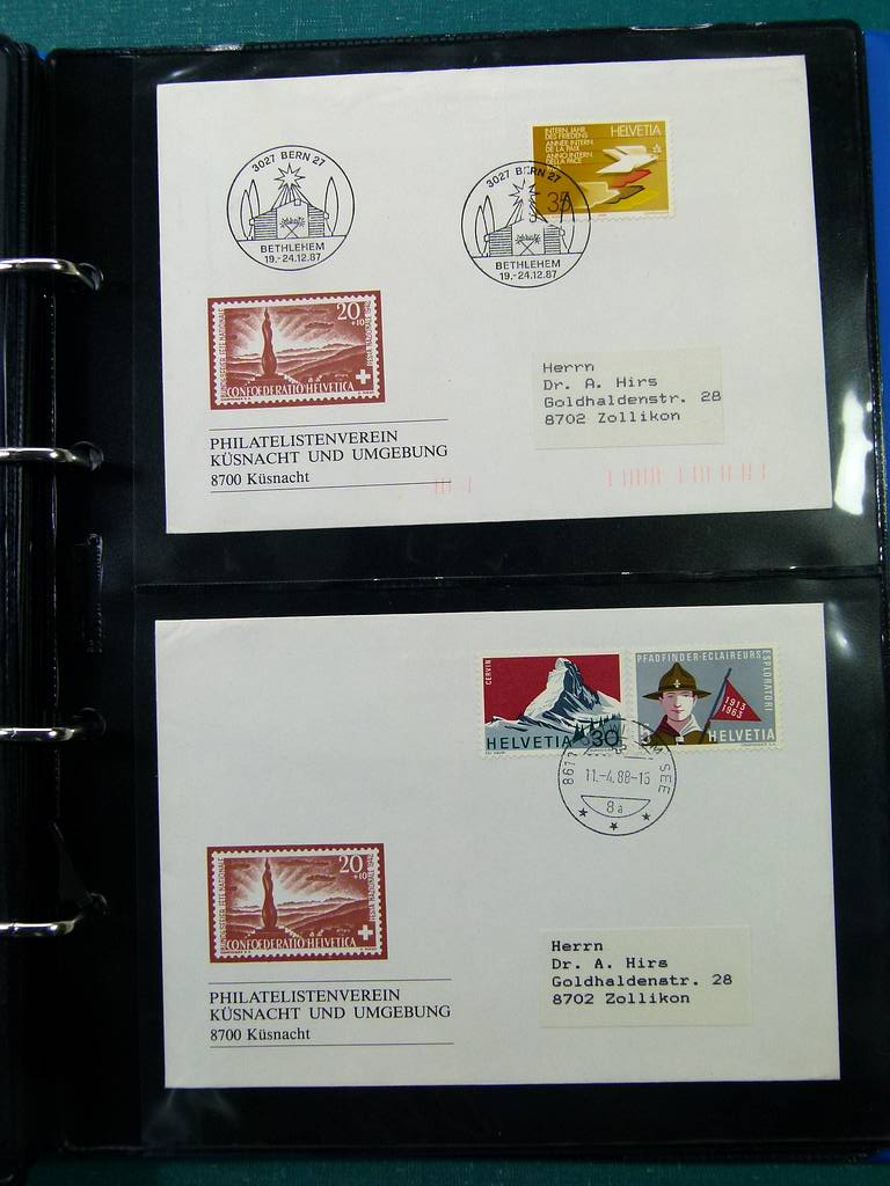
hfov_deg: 39.7
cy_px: 593
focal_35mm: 36
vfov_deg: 51.4
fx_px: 1234
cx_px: 445
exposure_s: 1/100
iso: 100
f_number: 3.6
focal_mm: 6.5
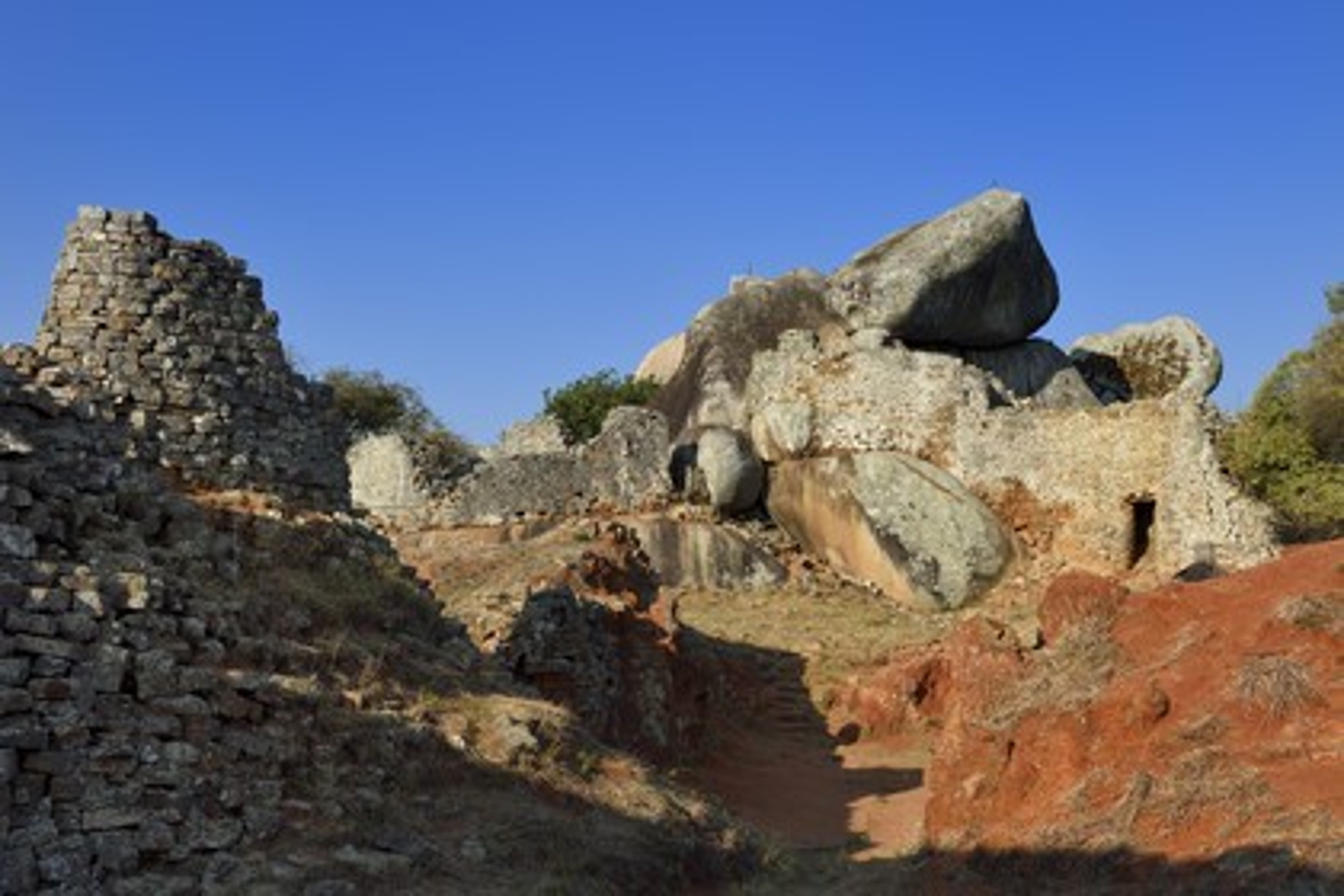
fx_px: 1195
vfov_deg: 41.1
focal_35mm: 32
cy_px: 448
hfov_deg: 58.7
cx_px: 672
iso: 200
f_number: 13
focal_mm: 32
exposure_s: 1/160
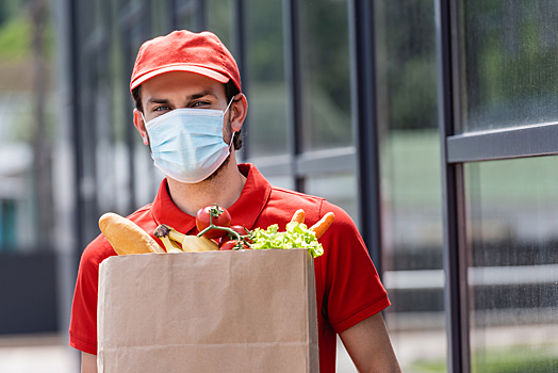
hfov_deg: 10.5
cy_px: 186
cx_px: 279
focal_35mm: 195
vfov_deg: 7.1
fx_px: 3024
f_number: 5
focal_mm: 195
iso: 100
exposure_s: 1/500
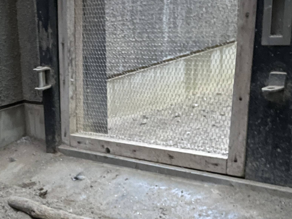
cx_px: -40
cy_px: 227
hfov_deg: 26.4
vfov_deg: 21.1
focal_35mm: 67
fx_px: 565
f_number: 1.6
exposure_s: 1/8
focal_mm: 4.2
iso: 500
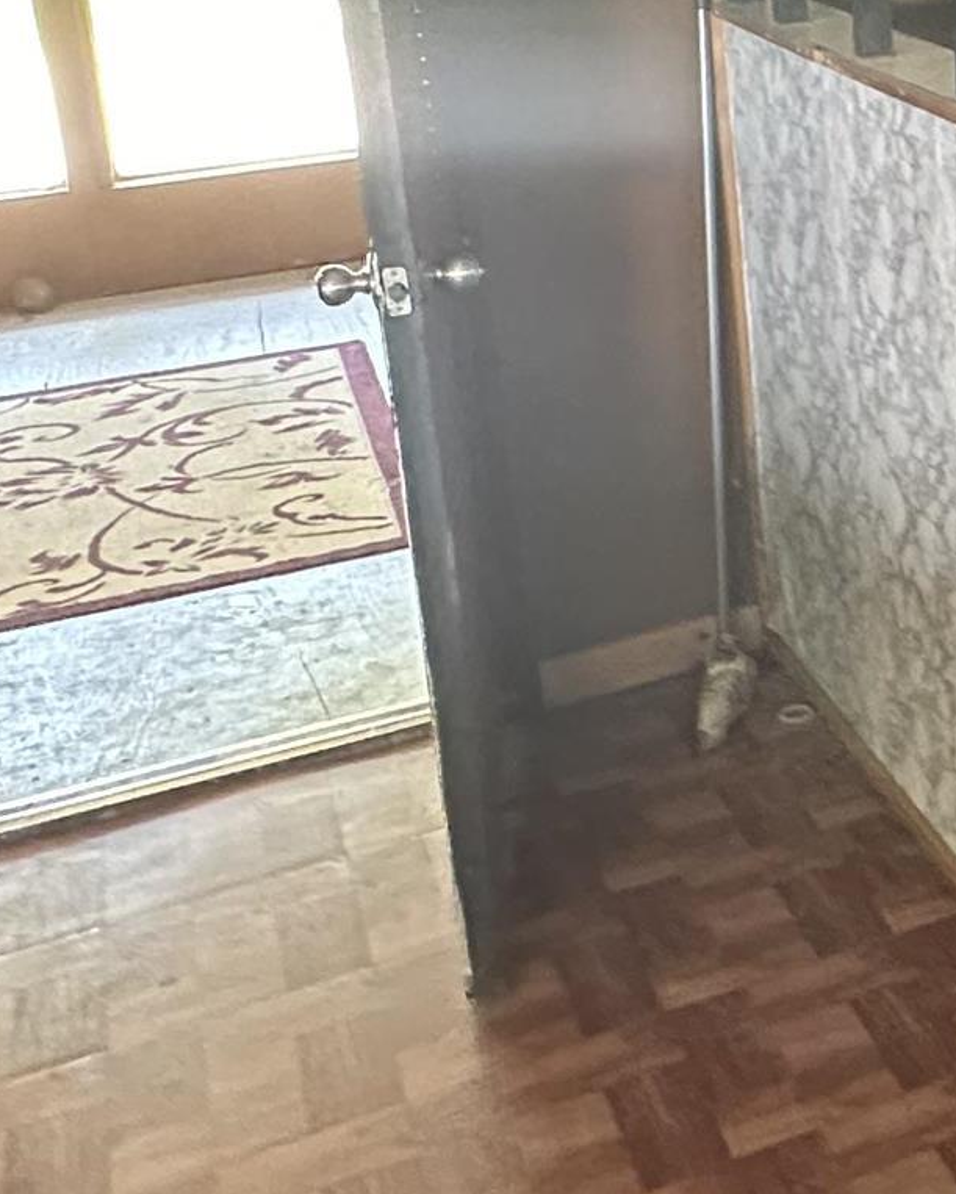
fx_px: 1944
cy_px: 194
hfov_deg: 24.2
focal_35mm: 55
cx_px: 1242
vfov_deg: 32.9
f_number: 2.2
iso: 640
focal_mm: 2.22
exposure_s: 1/60
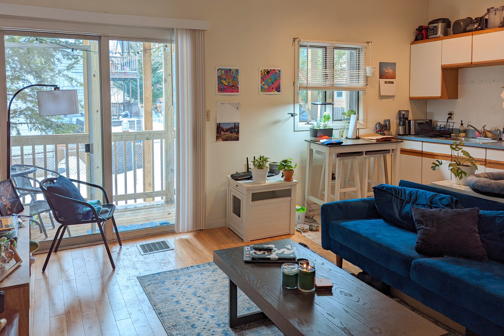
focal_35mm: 28
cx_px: 235
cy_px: 128
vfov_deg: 46.0
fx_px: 392
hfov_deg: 65.4
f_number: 1.85
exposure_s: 1/120
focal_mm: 6.81
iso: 67
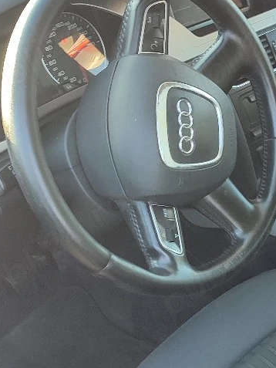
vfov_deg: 28.5
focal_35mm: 67
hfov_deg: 21.0
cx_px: 295
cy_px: 284
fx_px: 712
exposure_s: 1/33
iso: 60
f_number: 1.89
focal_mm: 5.89
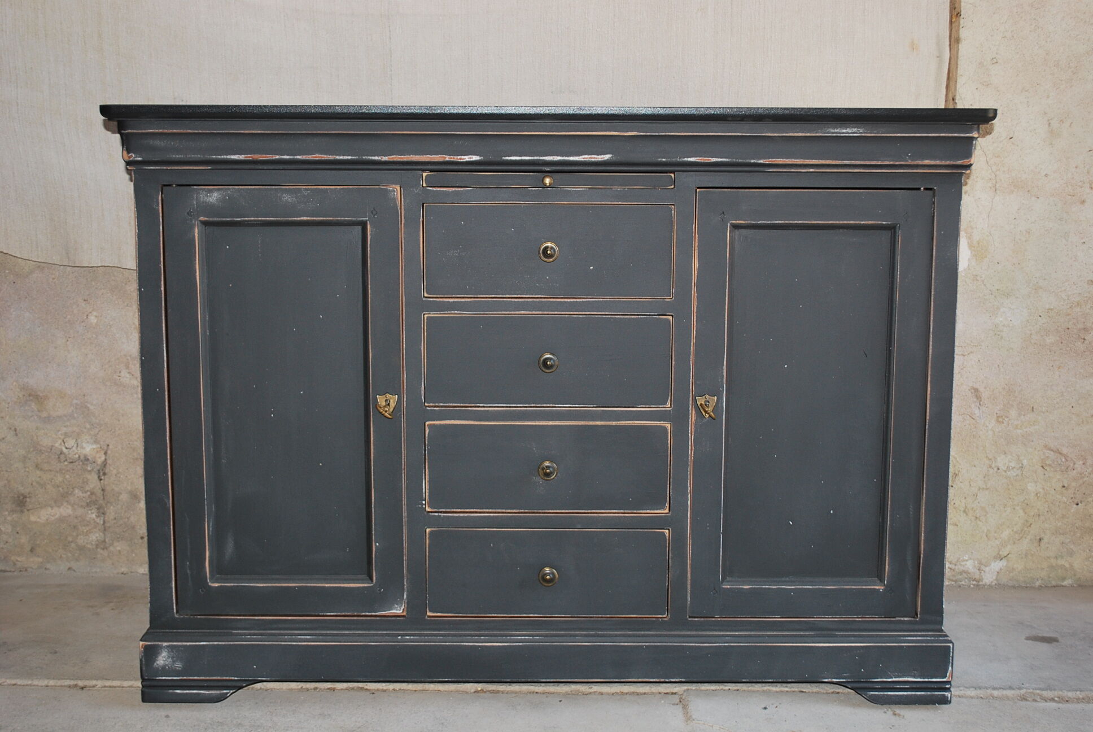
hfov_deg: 41.1
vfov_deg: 28.2
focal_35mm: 48
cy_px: 366
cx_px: 546
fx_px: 1459
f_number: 4.8
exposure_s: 1/60
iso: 200
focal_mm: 32
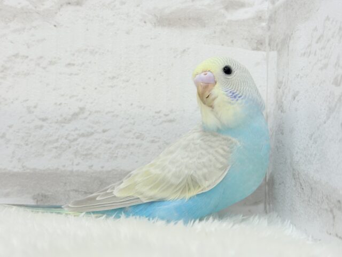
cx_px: 171
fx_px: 514
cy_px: 128
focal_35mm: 52
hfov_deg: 36.8
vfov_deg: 28.0
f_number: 1.6
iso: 80
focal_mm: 5.96
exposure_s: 1/100
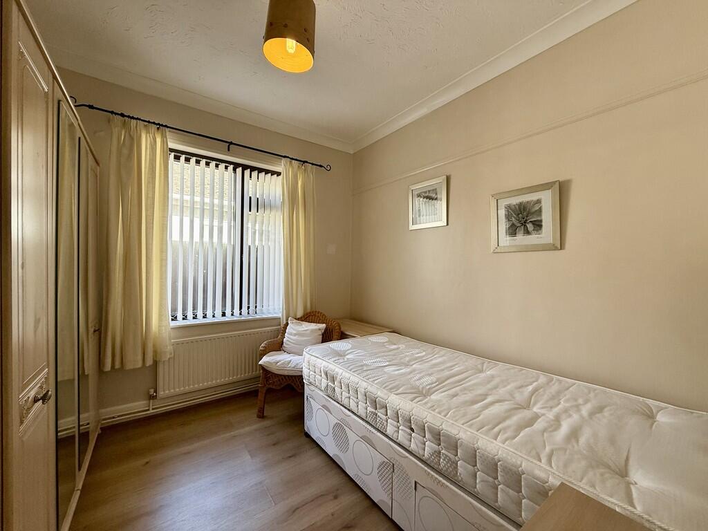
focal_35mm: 14
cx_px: 354
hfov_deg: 102.1
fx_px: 286
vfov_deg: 85.7
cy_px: 266
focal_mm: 2.22
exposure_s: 1/99
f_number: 2.2
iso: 80
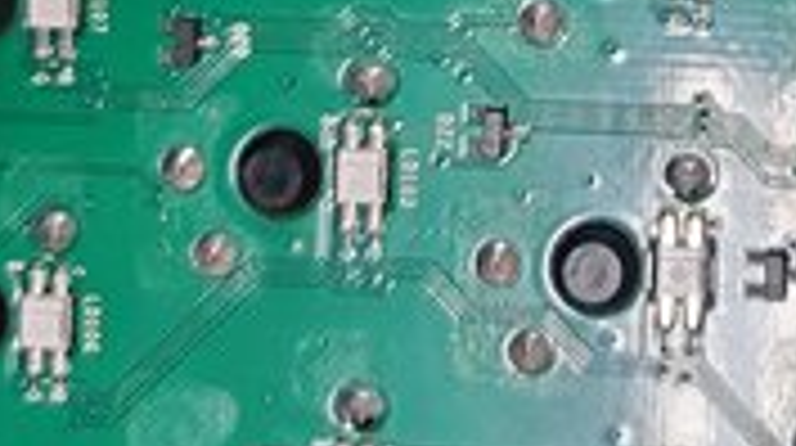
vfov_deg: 12.0
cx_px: 769
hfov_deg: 21.8
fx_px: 2002
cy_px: -261
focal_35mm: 95
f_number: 1.5
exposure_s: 1/60
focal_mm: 4.3
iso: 250
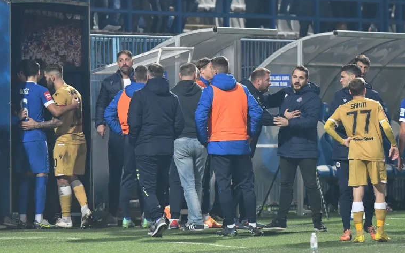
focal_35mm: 307
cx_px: 202
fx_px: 3388
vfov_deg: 4.3
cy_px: 129
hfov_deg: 6.8
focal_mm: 300
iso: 4000
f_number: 4
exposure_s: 1/1000
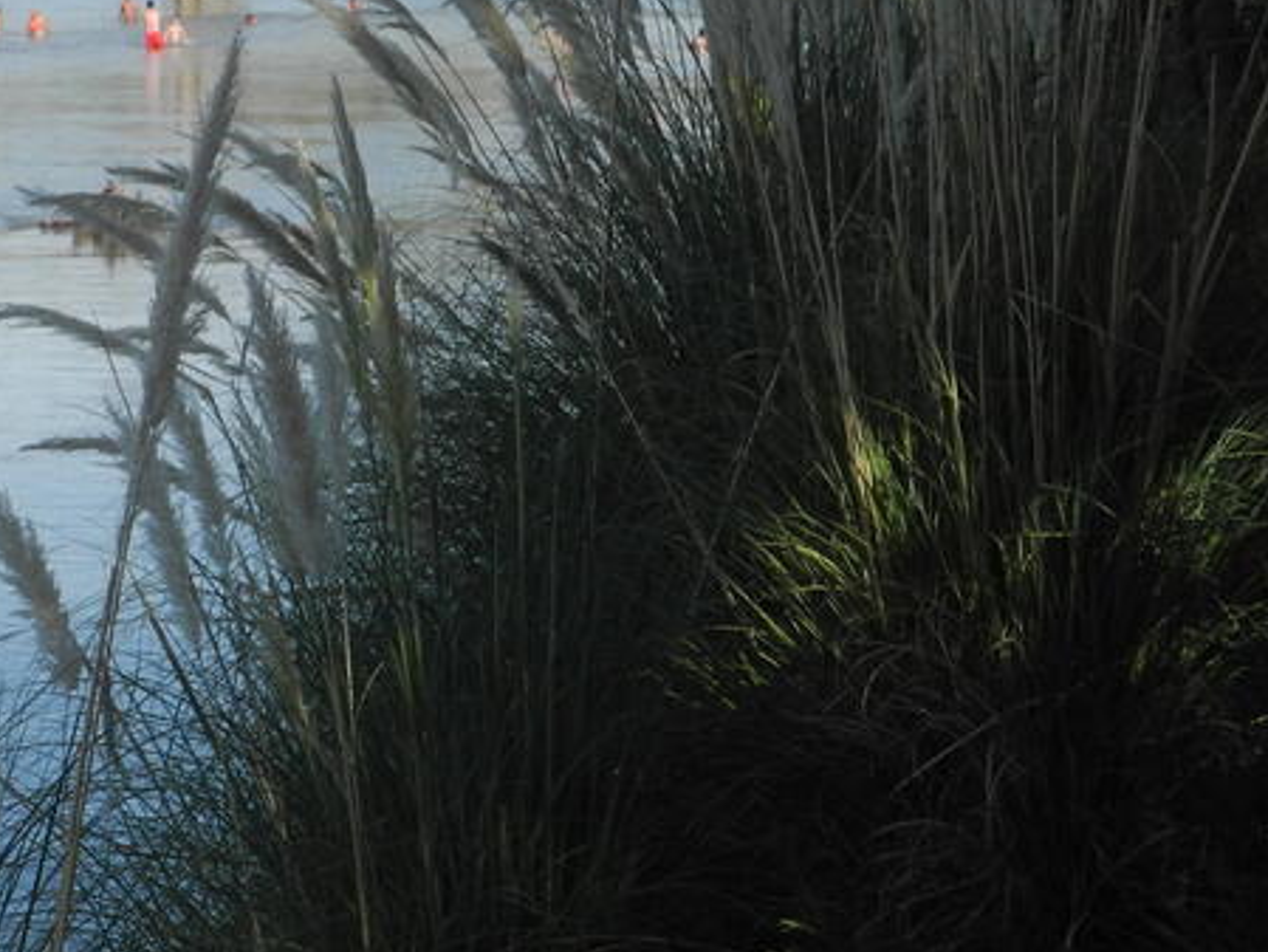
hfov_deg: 12.6
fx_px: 5679
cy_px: 212
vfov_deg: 9.6
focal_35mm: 155
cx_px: -14
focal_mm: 14.5
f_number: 4
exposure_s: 1/1000
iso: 100
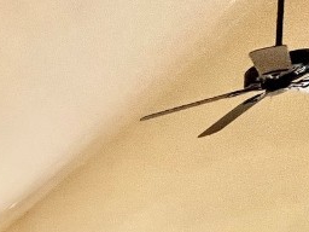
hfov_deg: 21.2
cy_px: 405
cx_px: -268
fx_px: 464
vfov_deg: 20.7
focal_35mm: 52
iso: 80
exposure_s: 1/120
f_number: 1.8
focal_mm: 1.57
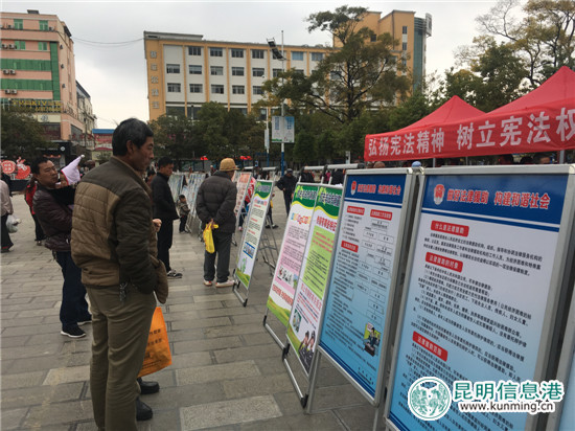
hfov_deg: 61.7
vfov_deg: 48.2
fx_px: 482
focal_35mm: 29
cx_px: 288
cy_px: 216
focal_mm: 4.15
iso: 25
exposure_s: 1/460
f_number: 2.2
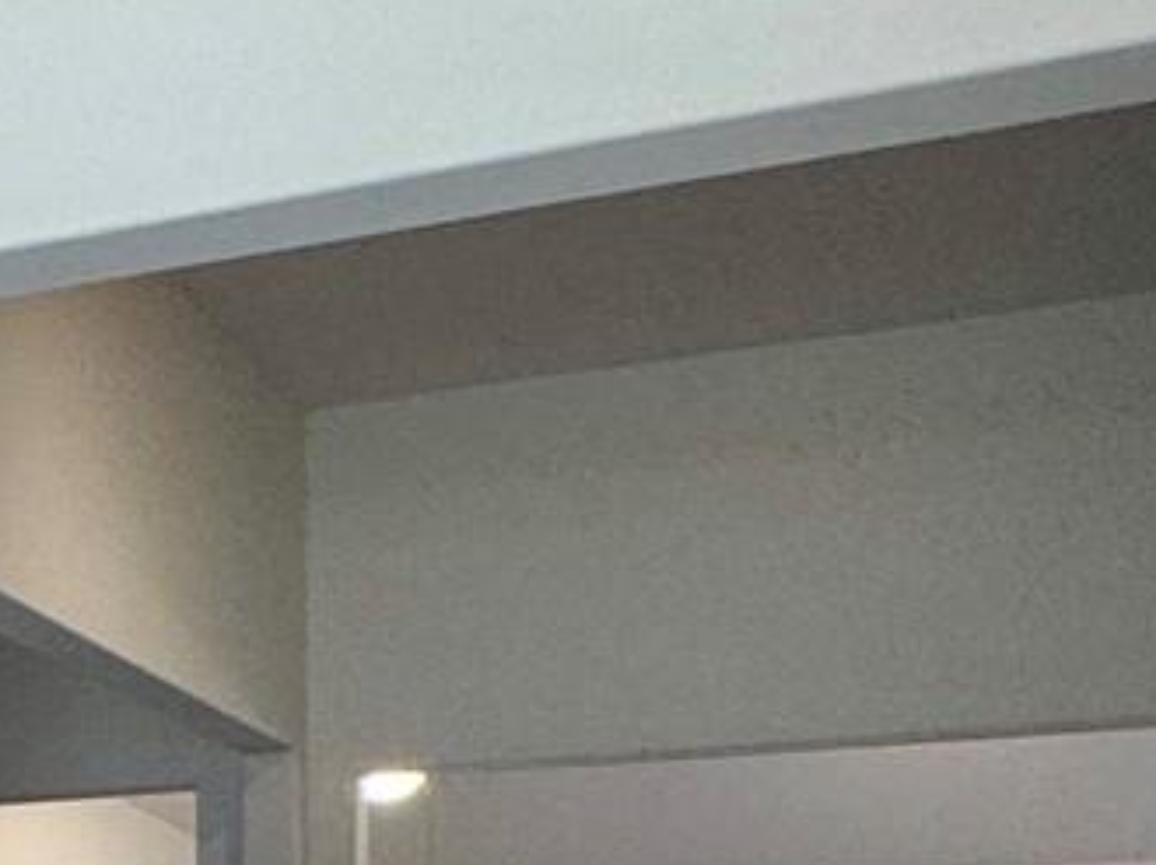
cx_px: -984
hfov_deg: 17.7
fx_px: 2903
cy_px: 1131
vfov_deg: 16.1
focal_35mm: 87
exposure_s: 1/120
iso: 80
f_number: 2.2
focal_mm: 2.22
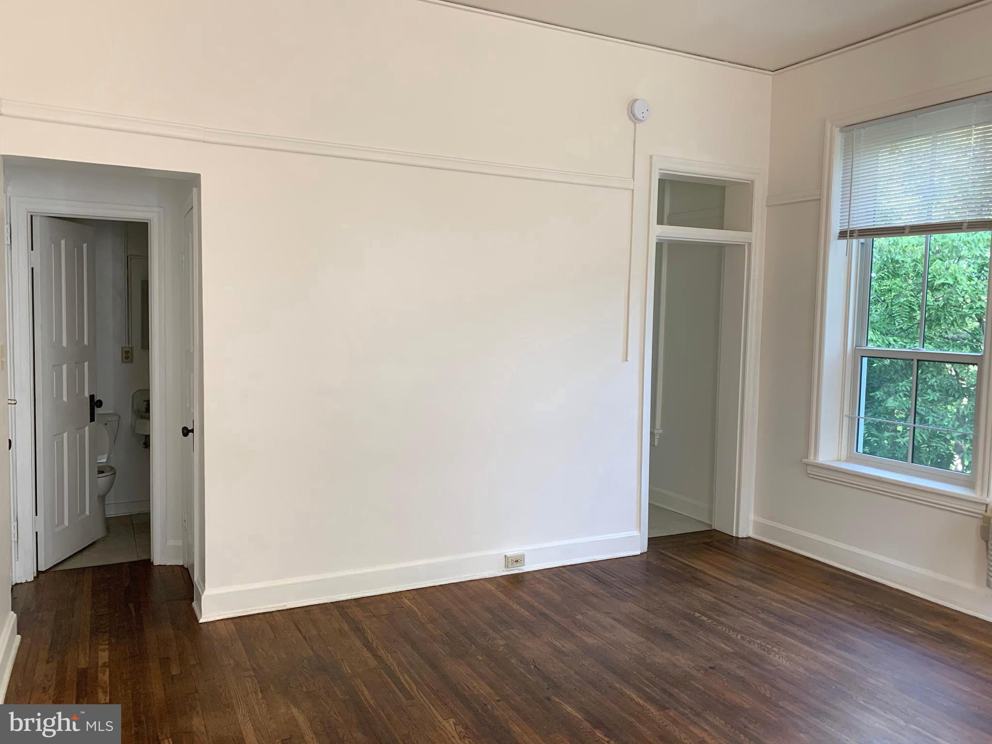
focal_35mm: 26
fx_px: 745
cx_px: 496
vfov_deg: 53.1
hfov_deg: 67.3
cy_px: 372
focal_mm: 4.25
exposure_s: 1/121
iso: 100
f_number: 1.8
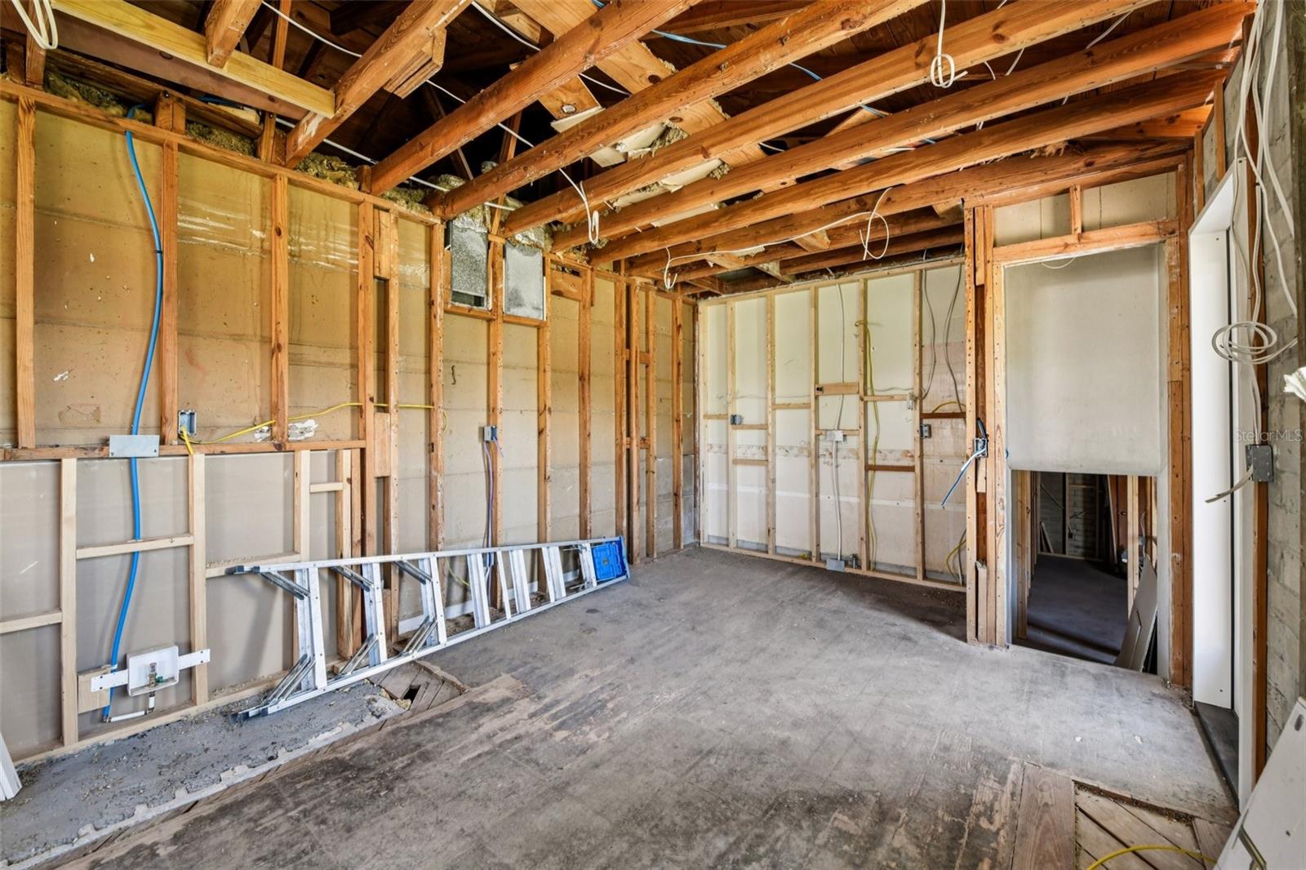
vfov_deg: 81.2
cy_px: 435
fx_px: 508
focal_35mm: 14
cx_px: 653
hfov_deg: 104.3
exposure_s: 1/20
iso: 400
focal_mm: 14
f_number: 8
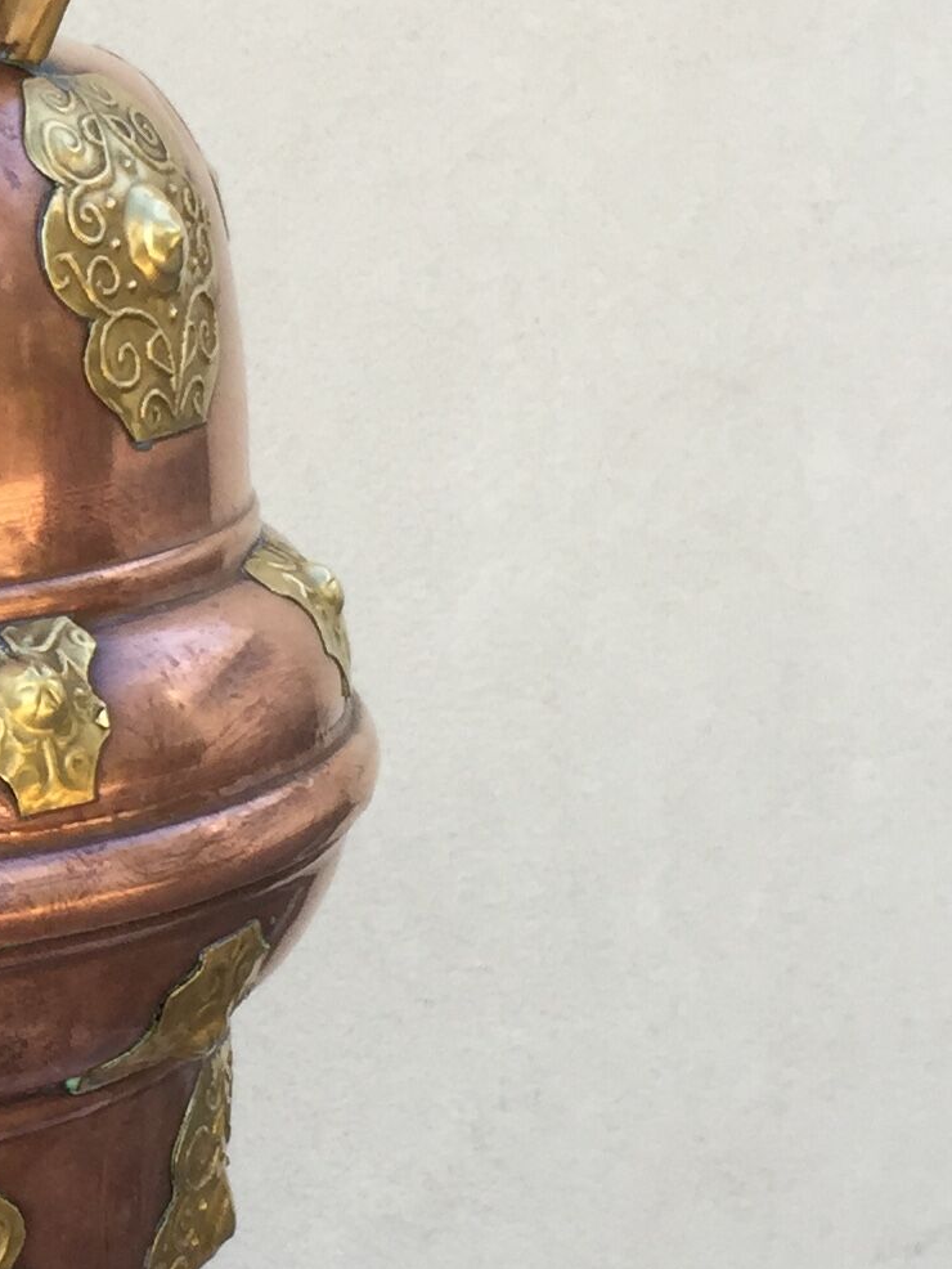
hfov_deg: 14.3
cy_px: 655
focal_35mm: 96
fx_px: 3519
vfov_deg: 20.4
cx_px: -520
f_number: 2.2
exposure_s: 1/460
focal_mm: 4.15
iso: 32
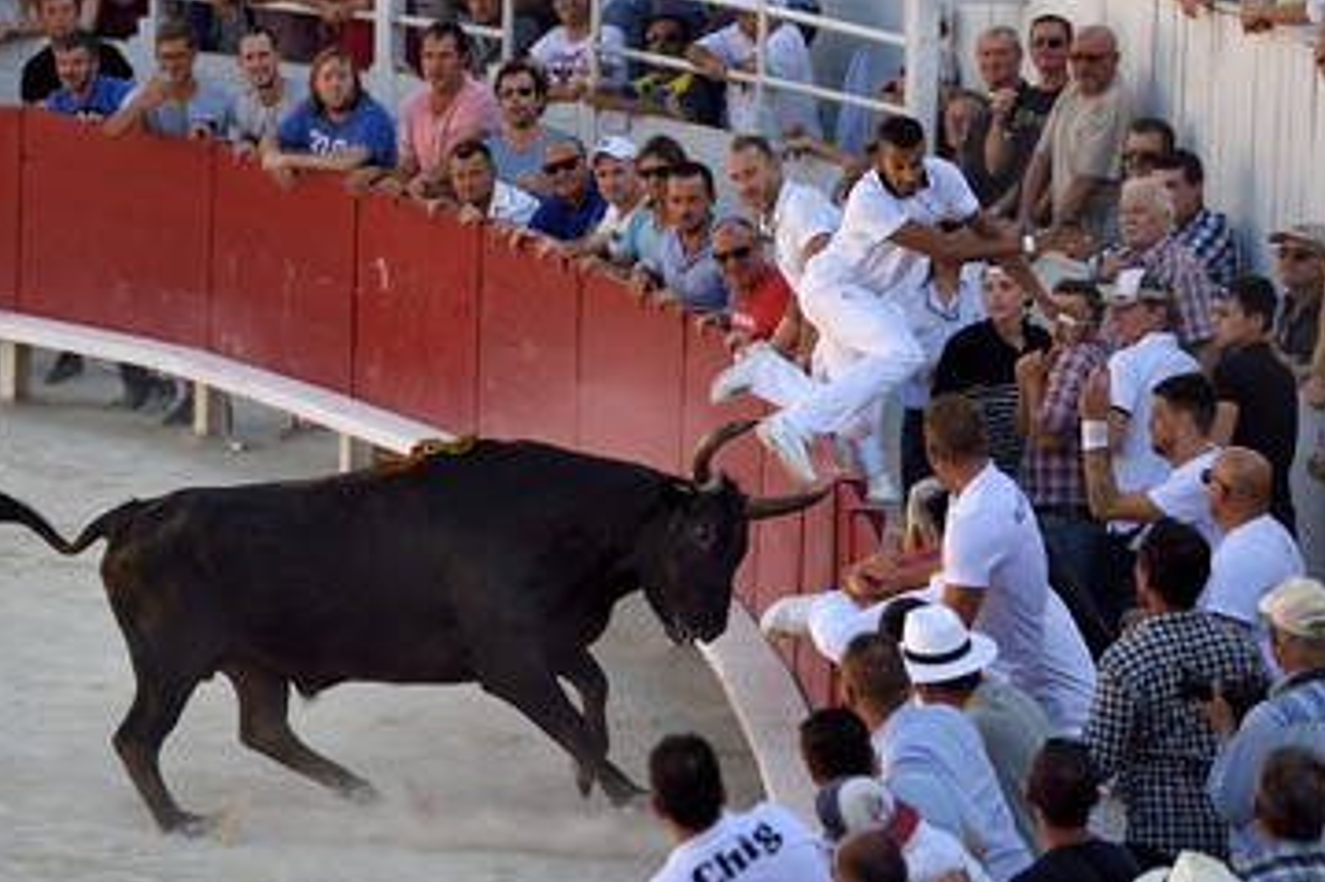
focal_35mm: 234
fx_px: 8608
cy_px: 421
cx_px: 583
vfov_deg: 5.9
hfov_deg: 8.8
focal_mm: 200
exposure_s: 1/1250
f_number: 4
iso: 400
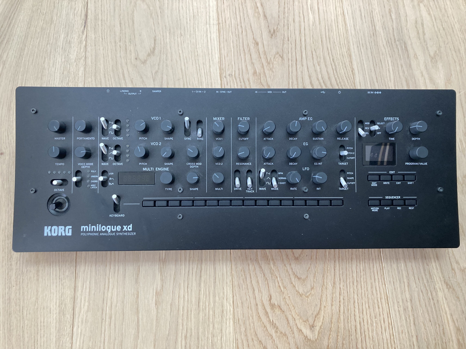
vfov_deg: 49.7
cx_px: 233
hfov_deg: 63.4
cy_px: 174
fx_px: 377
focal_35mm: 28
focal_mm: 3.99
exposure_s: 1/60
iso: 200
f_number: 1.8
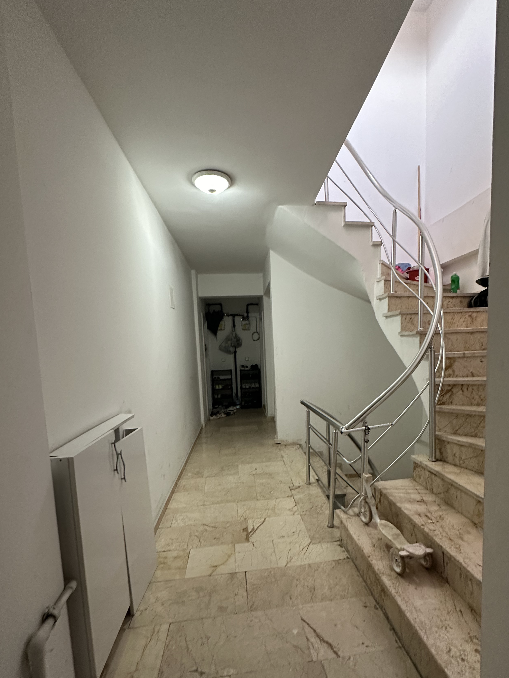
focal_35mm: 17
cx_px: 275
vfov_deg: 90.5
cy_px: 383
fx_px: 333
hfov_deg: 74.6
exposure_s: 1/50
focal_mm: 2.22
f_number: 2.2
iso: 400
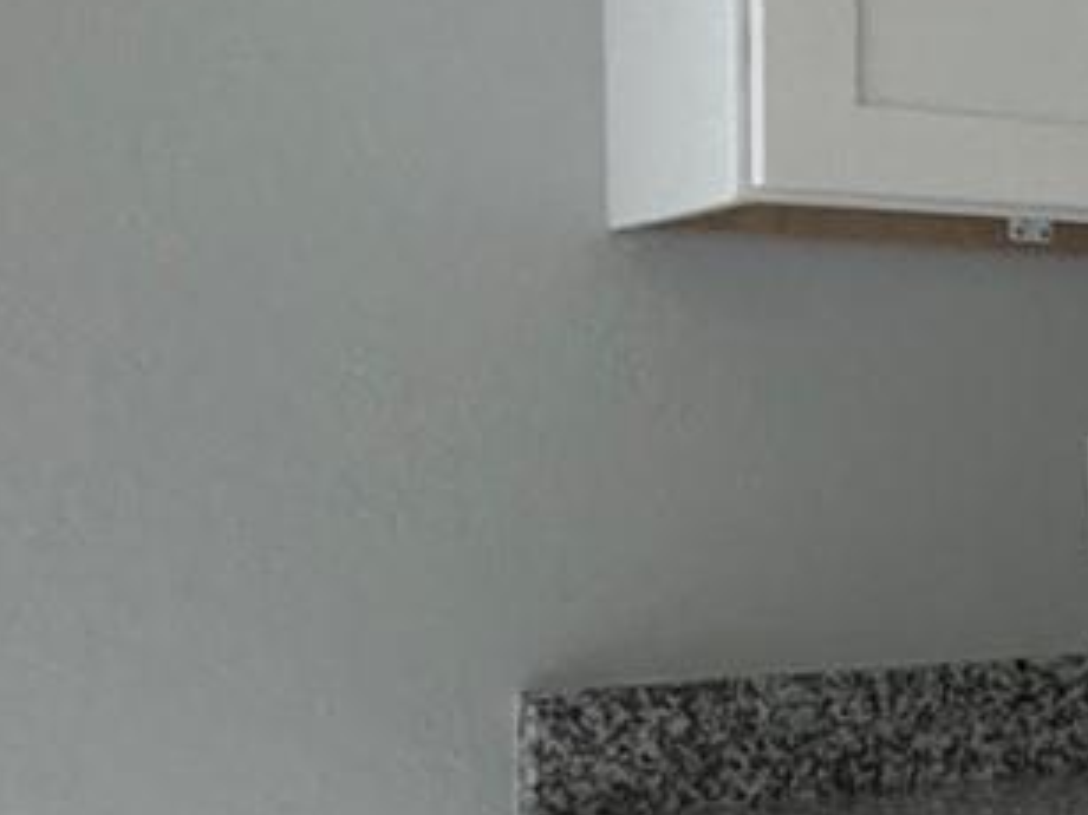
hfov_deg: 17.3
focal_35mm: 73
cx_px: 2296
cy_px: 432
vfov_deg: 20.2
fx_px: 2294
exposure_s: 1/60
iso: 400
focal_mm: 2.22
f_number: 2.2
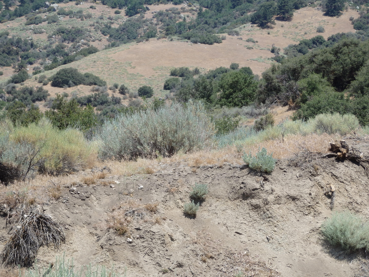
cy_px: 138
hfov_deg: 17.0
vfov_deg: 12.8
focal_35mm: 116
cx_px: 184
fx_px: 1237
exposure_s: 1/400
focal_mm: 20.9
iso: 100
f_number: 5.2
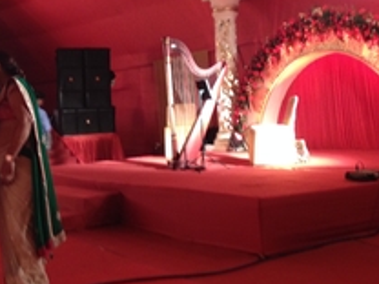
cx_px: 194
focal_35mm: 63
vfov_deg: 23.2
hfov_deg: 30.7
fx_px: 690
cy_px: 97
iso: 160
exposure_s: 1/20
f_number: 2.4
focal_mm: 4.28
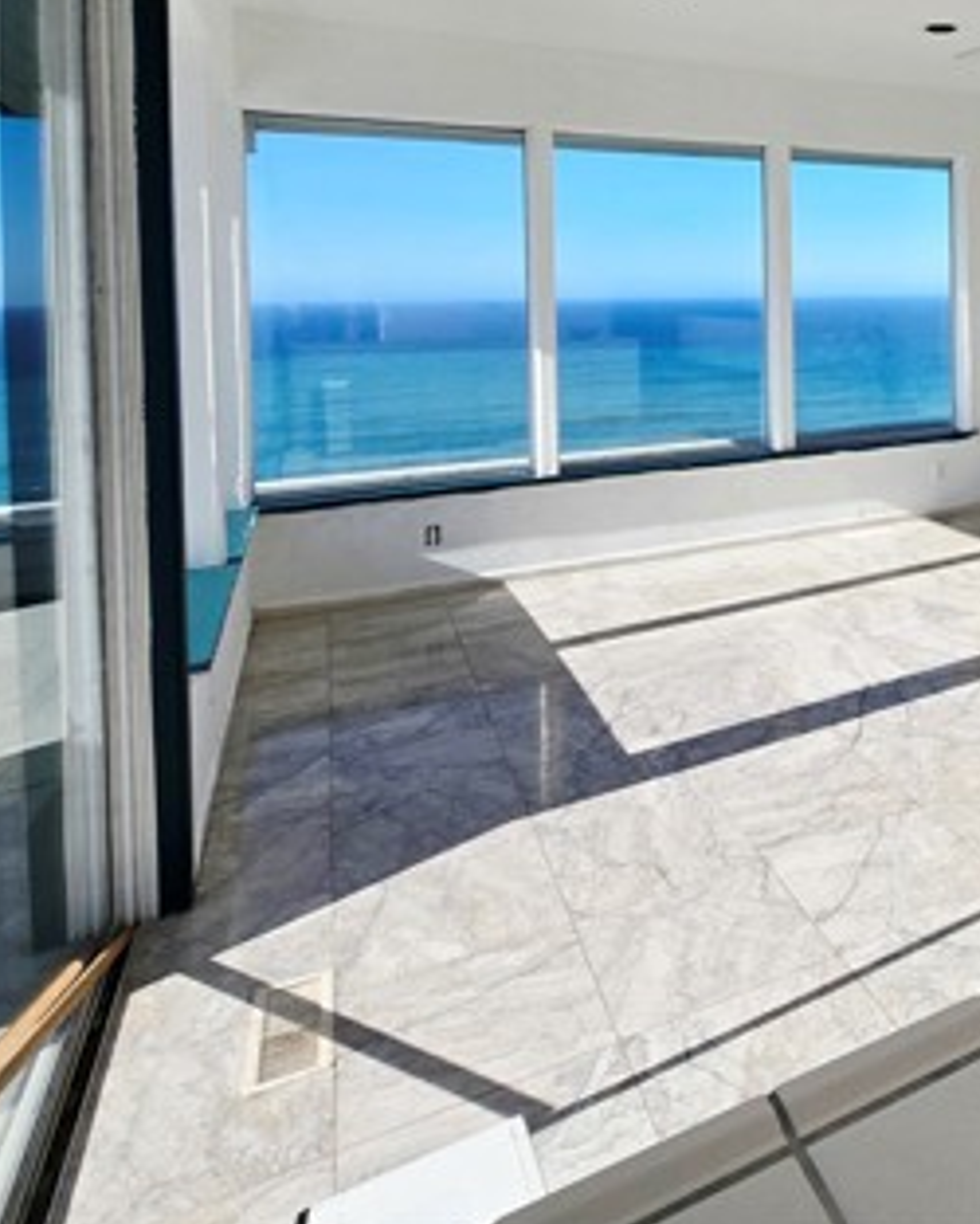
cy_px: 298
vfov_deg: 62.0
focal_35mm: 26
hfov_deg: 45.1
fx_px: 942
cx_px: 1011
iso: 50
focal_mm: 2.2
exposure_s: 1/2000
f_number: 2.2
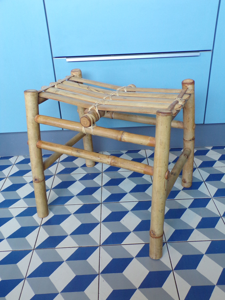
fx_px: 277
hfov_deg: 44.2
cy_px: 150
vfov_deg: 56.8
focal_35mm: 32
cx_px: 112
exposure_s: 1/17
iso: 292
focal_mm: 5.8
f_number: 3.2
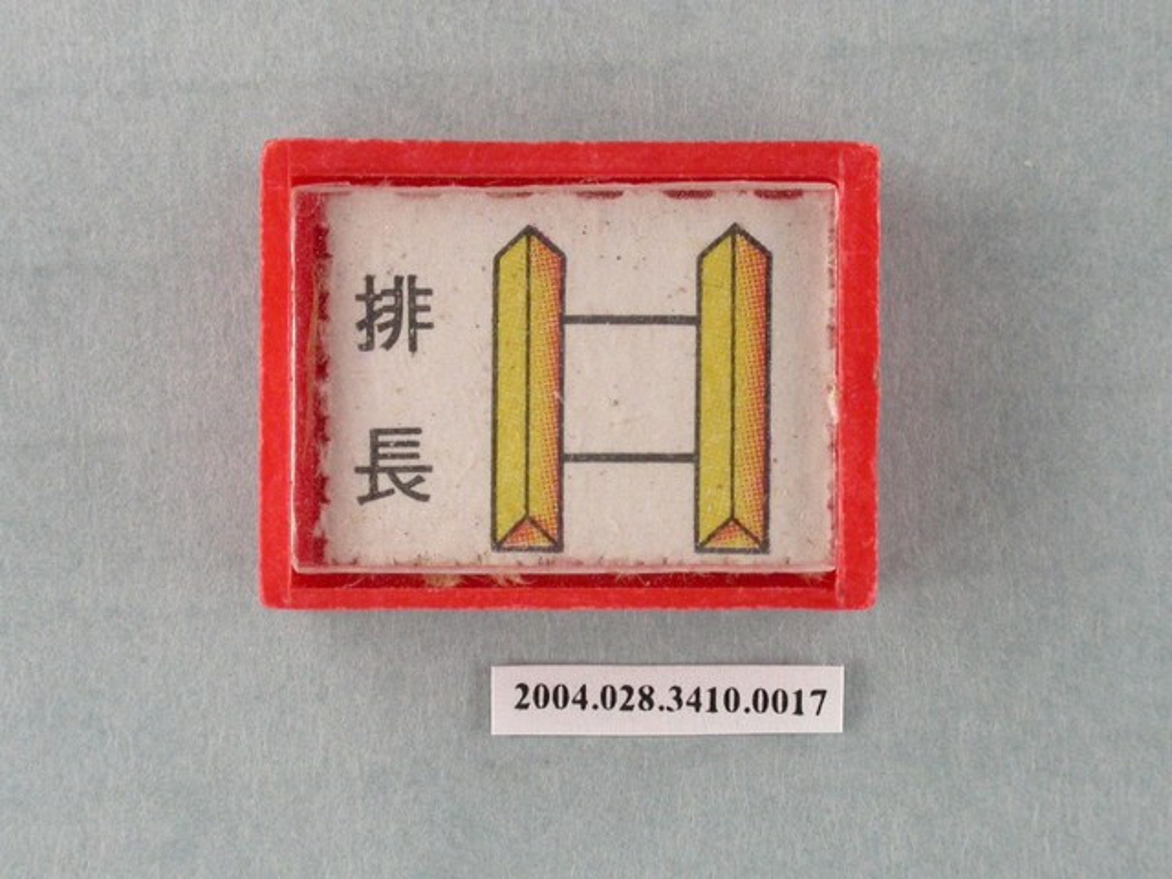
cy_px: 440
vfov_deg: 10.3
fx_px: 4875
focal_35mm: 144
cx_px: 586
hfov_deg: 13.7
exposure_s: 1/30
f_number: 6.2
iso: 200
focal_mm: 29.9
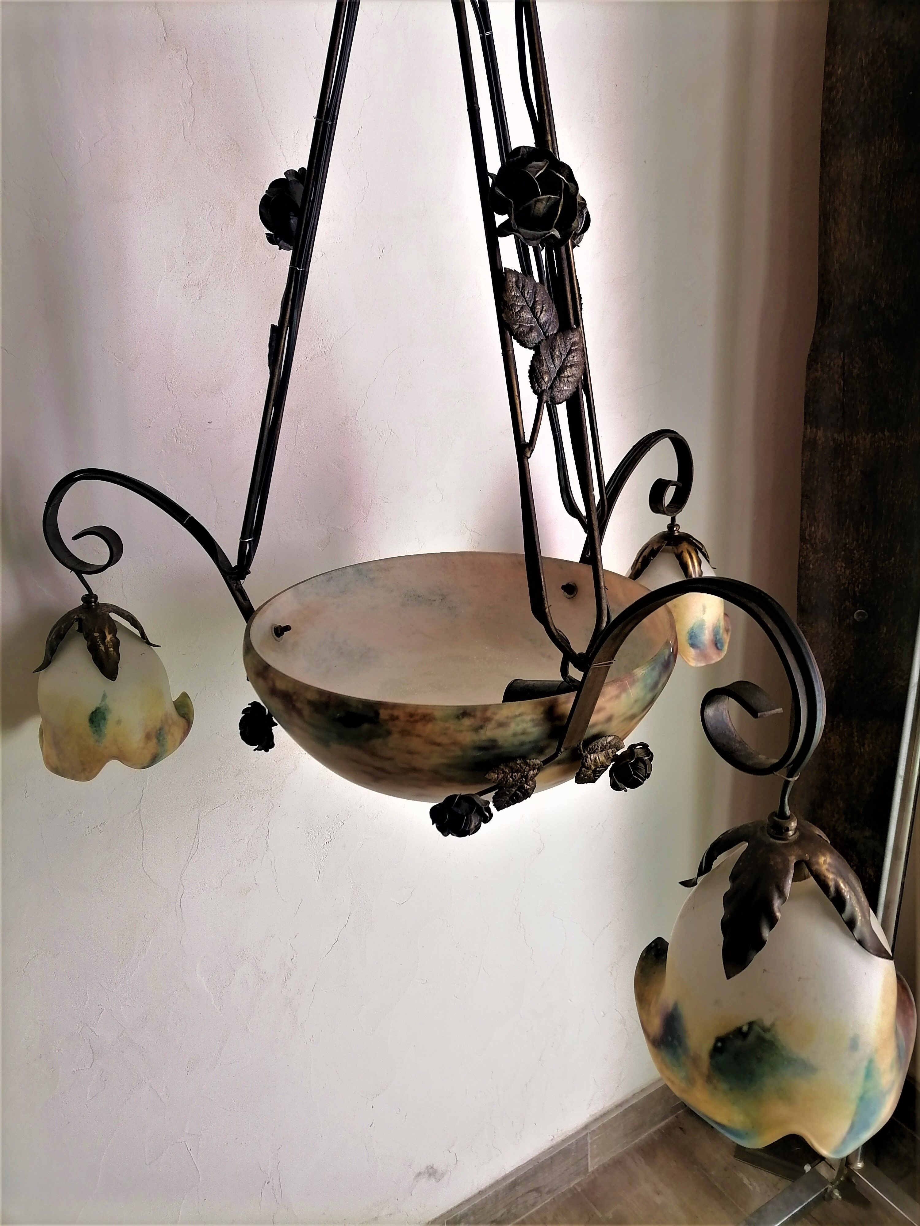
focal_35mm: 26
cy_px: 613
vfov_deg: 67.3
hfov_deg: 53.1
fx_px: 921
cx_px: 460
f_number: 1.8
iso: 50
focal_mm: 5.4
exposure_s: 1/120
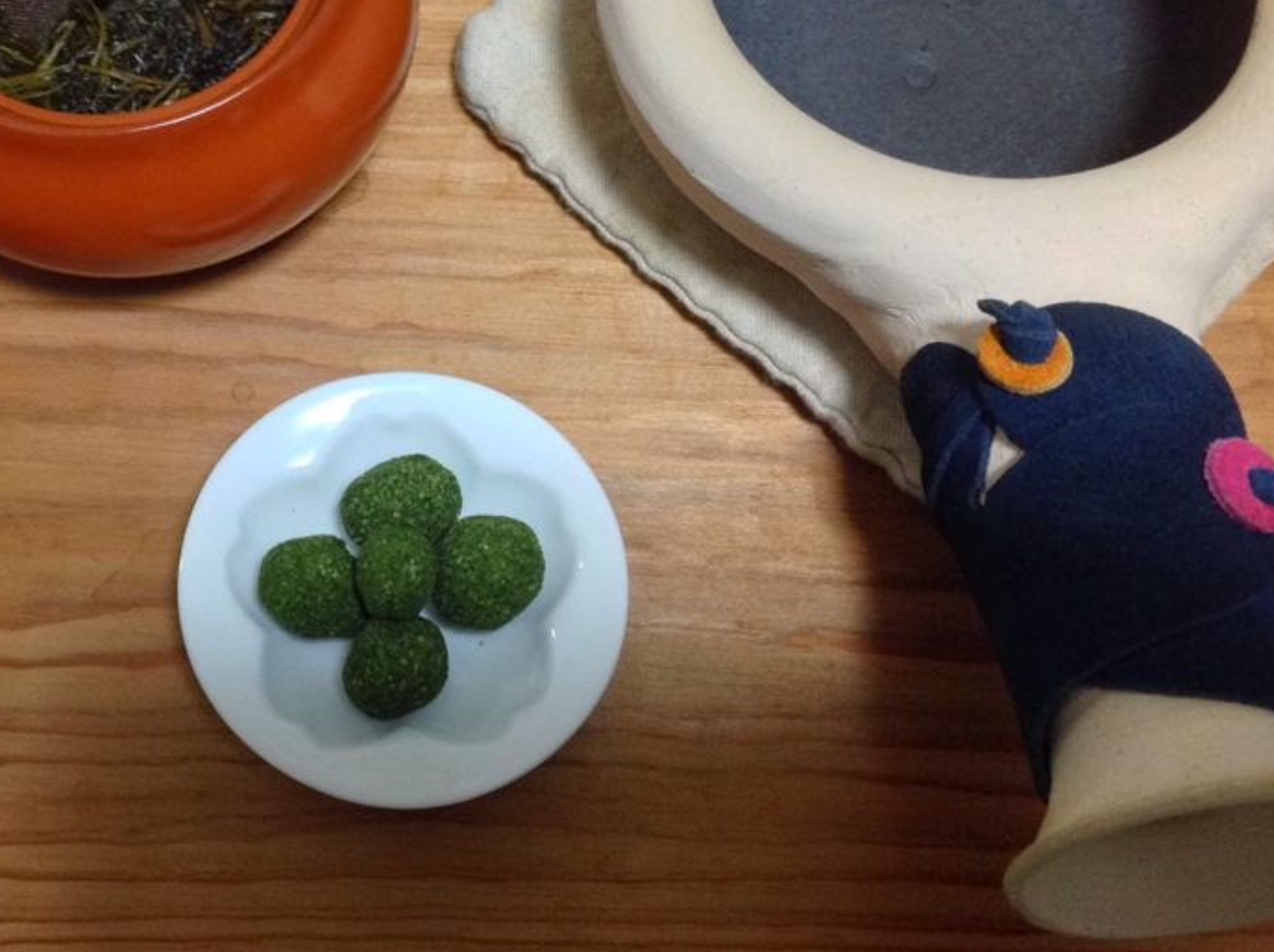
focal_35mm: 52
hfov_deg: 36.2
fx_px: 1911
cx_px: 366
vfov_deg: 27.8
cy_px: 341
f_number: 2.4
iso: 200
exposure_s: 1/15
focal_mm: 4.28
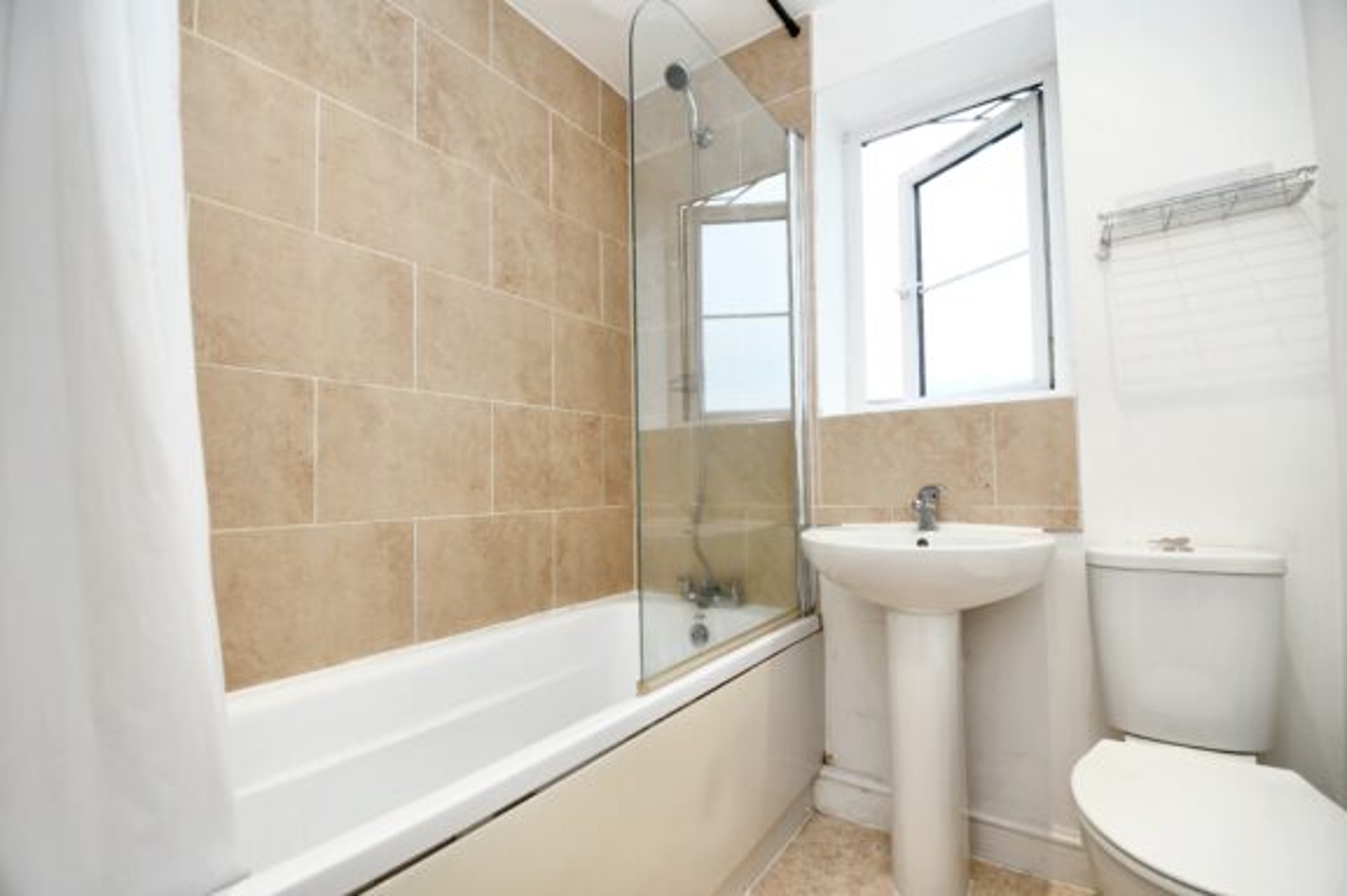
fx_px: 561
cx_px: 674
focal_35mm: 15
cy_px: 448
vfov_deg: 77.2
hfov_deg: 100.4
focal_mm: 10
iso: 100
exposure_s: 1/30
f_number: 3.5
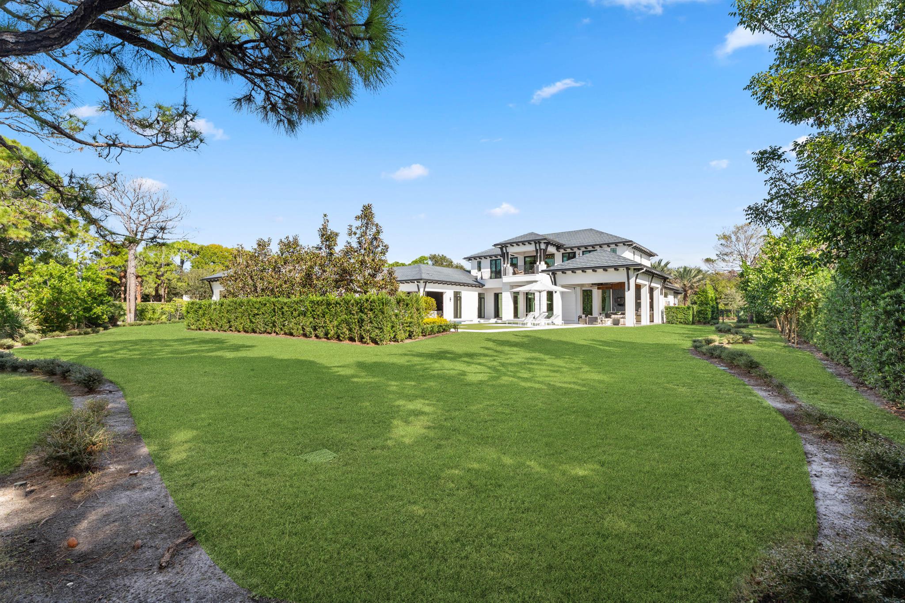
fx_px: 402
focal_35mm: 16
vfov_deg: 73.7
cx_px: 452
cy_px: 302
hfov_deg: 96.7
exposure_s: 1/40
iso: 250
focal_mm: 16
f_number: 9
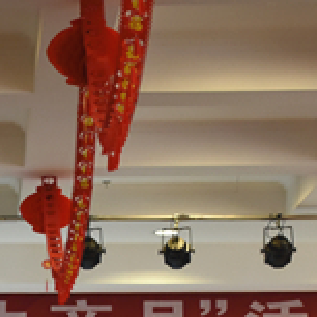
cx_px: -75
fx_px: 2072
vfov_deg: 8.5
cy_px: 542
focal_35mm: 200
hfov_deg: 8.6
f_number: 4
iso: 800
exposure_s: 1/50
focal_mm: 30
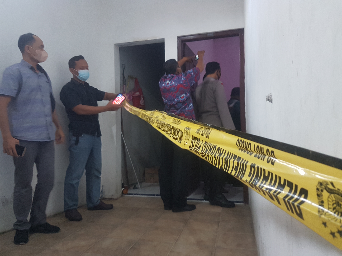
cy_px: 128
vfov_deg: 53.1
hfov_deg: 67.3
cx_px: 171
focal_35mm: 26
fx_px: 257
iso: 160
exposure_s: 1/28
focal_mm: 4.2
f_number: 1.7
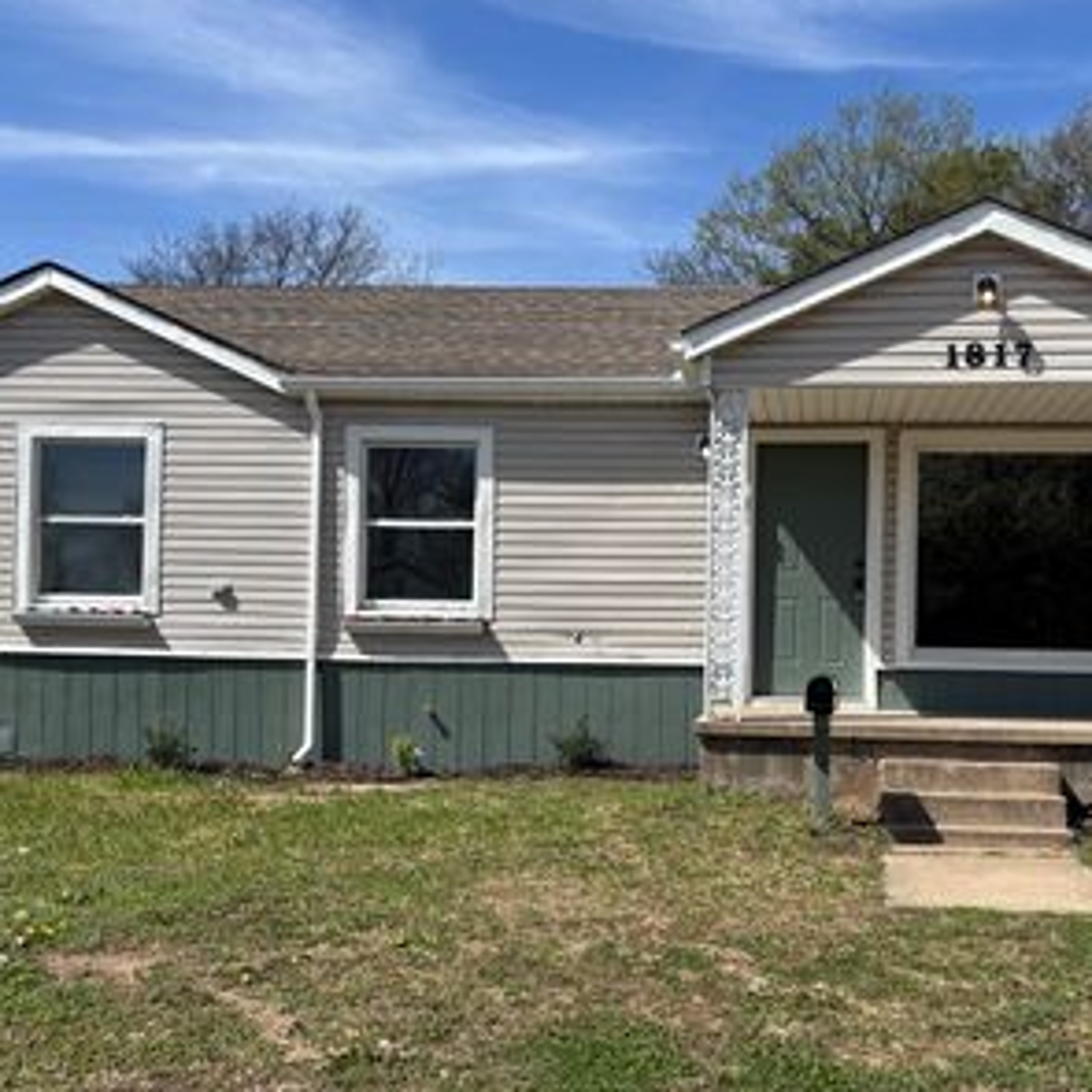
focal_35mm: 39
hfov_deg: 42.3
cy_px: 609
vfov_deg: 42.8
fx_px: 1392
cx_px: 718
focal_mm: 5.96
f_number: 1.6
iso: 50
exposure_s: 1/3205
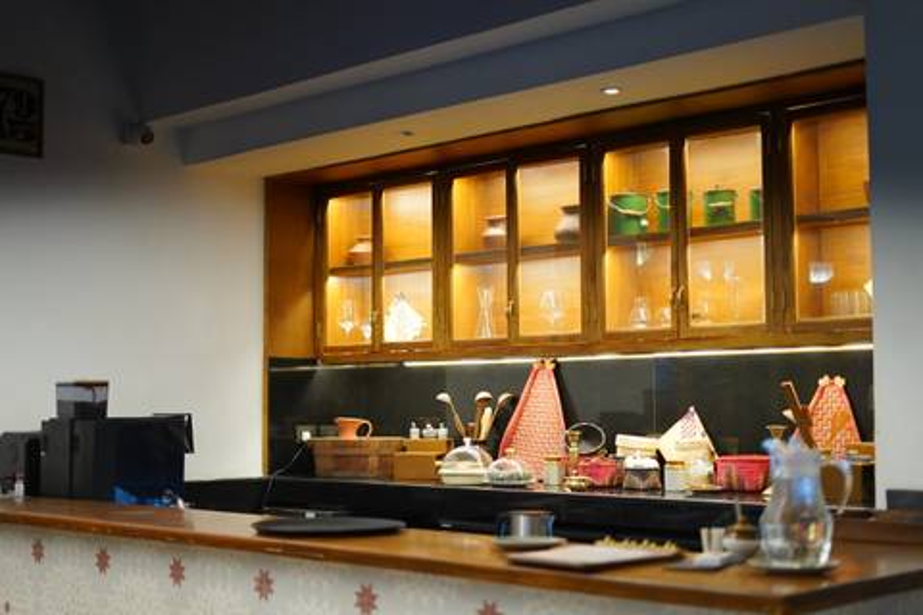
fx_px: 1282
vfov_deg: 27.0
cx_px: 462
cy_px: 308
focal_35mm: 50
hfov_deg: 39.6
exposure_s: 1/400
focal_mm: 50
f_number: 1.8
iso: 5000
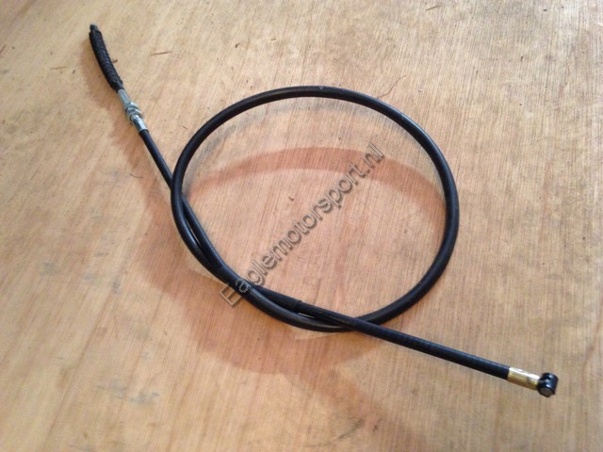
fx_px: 575
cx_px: 302
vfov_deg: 42.9
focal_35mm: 33
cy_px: 226
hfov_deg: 55.4
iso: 320
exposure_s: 1/15
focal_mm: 4.12
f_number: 2.4
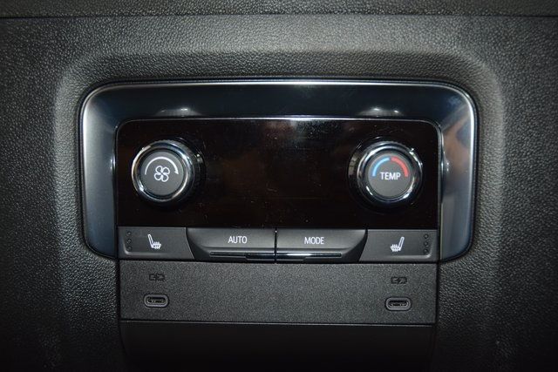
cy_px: 186
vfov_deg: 33.0
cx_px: 279
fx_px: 628
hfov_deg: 47.9
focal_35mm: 40
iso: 500
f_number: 3.8
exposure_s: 1/15
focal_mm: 27
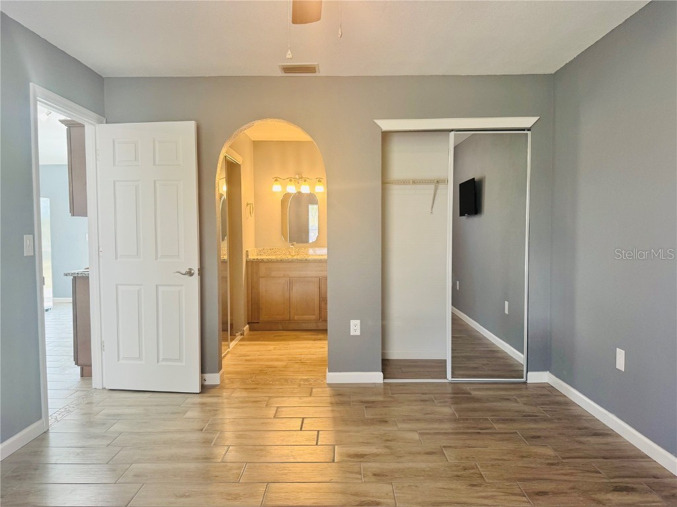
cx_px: 338
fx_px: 469
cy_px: 254
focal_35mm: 24
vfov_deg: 56.8
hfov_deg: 71.6
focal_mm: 6.76
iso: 100
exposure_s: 1/60
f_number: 1.78
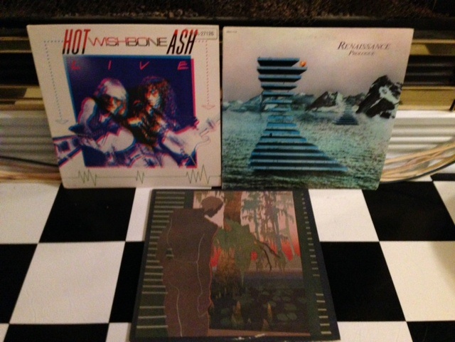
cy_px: 171
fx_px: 434
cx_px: 228
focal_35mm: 33
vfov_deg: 42.9
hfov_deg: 55.4
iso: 800
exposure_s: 1/15
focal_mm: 4.12
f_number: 2.4
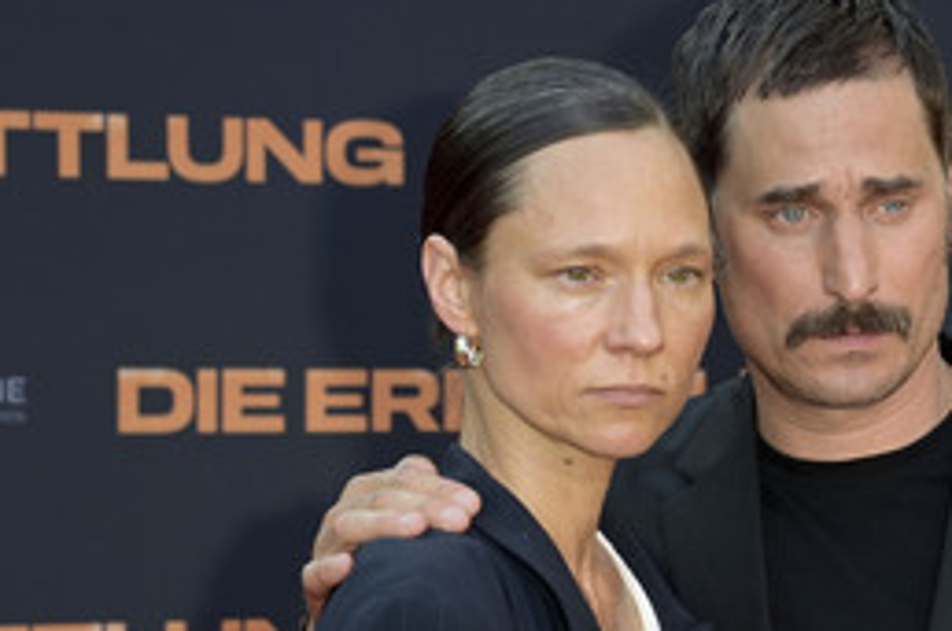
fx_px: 5543
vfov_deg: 6.5
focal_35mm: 210
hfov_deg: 9.8
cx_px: 825
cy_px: 424
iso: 640
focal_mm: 120
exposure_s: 1/160
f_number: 8
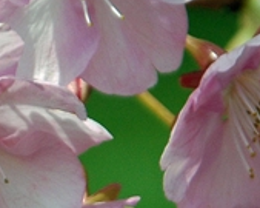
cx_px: -54
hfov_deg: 2.1
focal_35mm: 900
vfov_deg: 1.7
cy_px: 159
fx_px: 6923
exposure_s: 1/1600
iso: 400
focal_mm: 135
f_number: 6
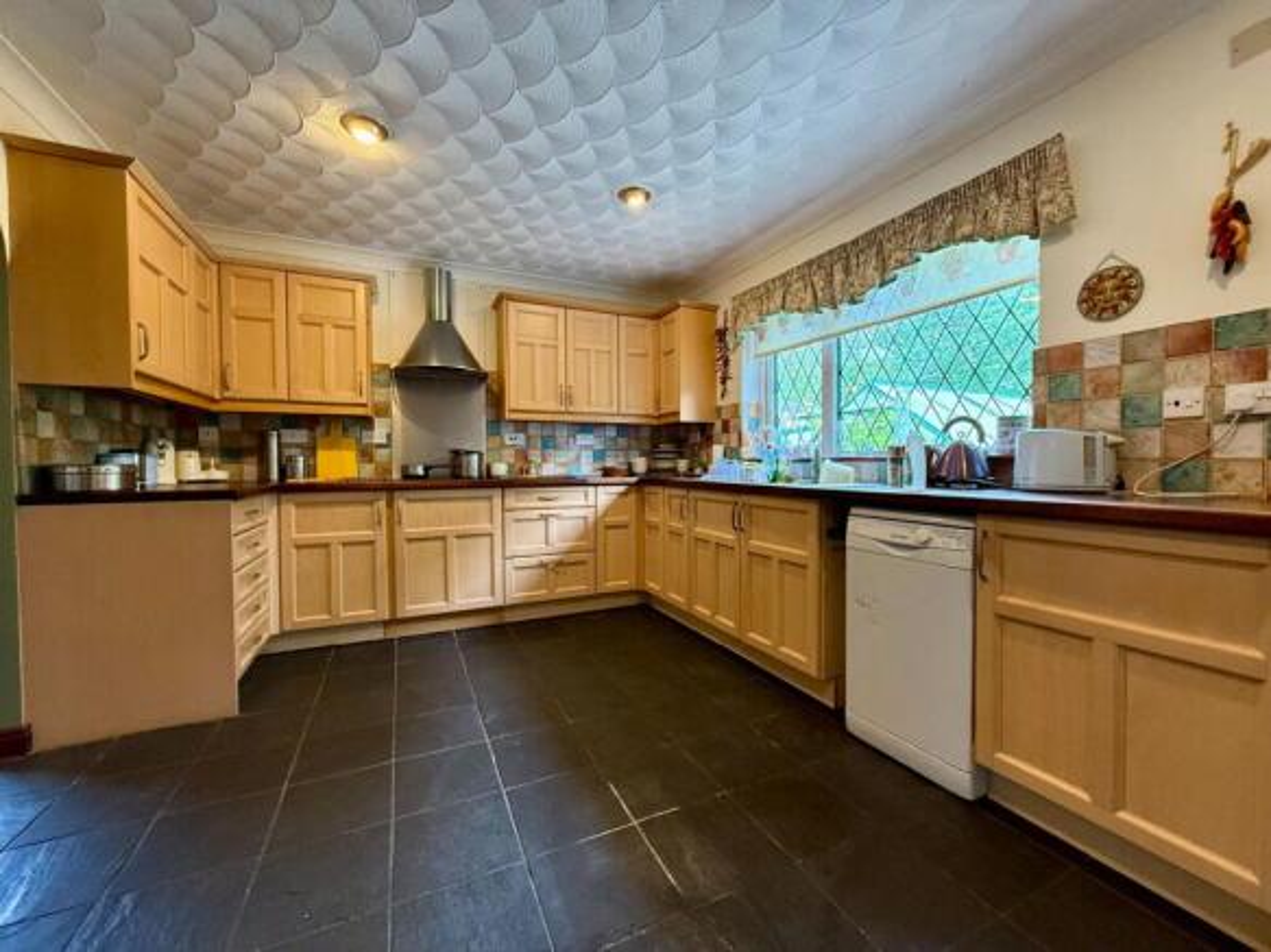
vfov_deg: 85.7
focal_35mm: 14
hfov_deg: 102.1
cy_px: 476
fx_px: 514
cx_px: 636
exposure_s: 1/99
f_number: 2.2
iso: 320
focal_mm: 2.22
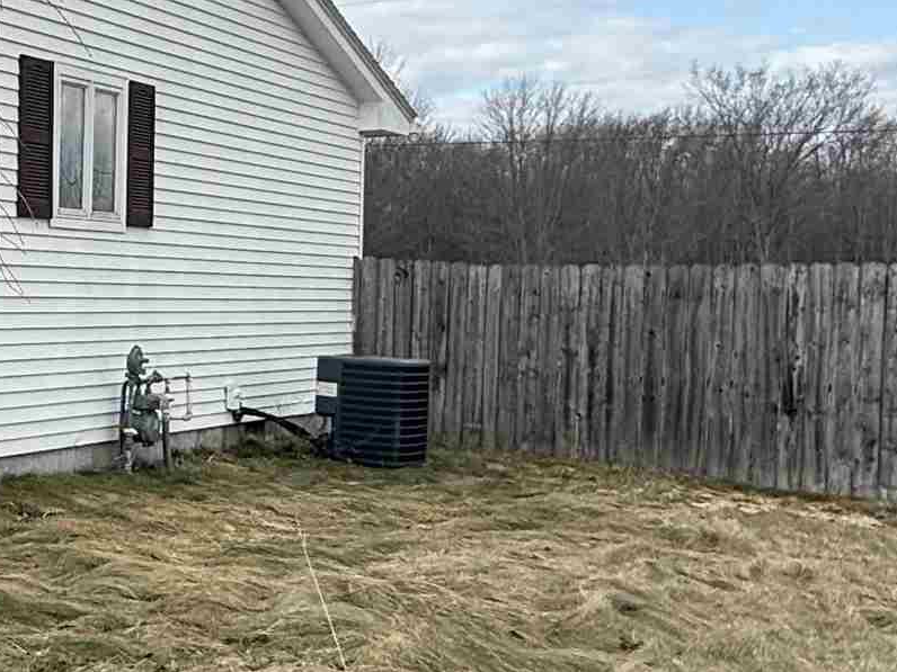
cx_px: -303
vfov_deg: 27.0
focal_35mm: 54
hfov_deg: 28.4
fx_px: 1399
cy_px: 287
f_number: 2.2
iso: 50
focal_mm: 2.22
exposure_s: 1/914
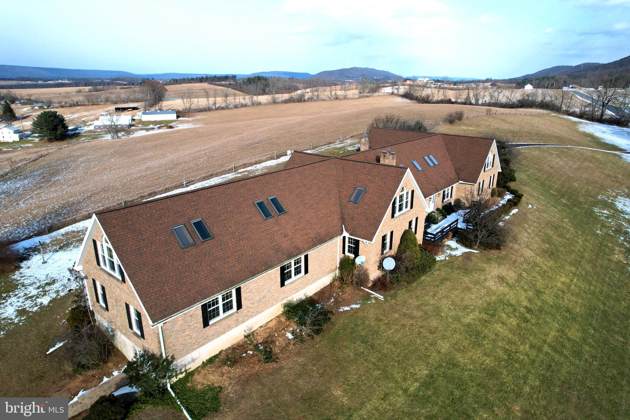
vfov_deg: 57.2
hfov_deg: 78.6
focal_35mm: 22
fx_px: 385
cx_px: 315
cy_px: 210
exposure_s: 1/2500
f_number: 2.8
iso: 140
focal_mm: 8.38
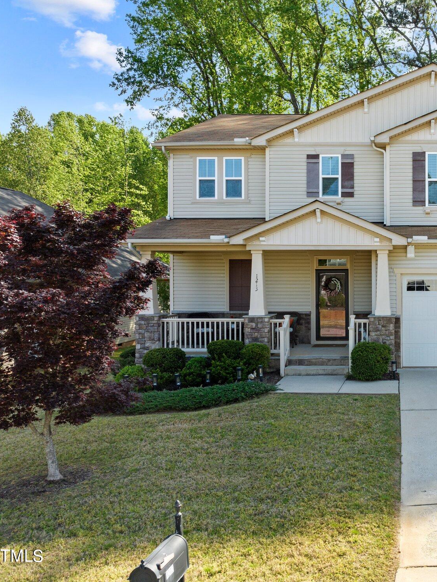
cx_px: 399
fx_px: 555
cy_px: 283
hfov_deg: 39.6
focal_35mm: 33
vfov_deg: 55.3
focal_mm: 12.29
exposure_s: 1/60
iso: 100
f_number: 5.6
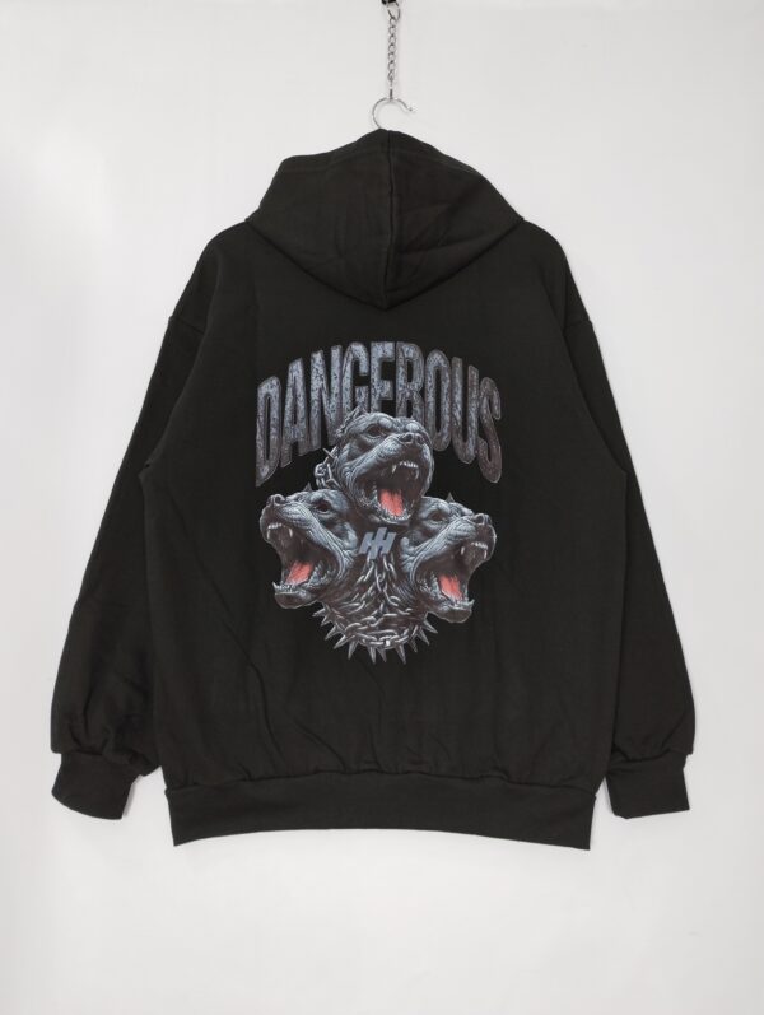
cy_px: 508
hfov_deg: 49.9
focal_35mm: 28
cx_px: 382
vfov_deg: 63.4
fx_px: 822
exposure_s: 1/15
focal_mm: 4.27
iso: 100
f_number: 1.8
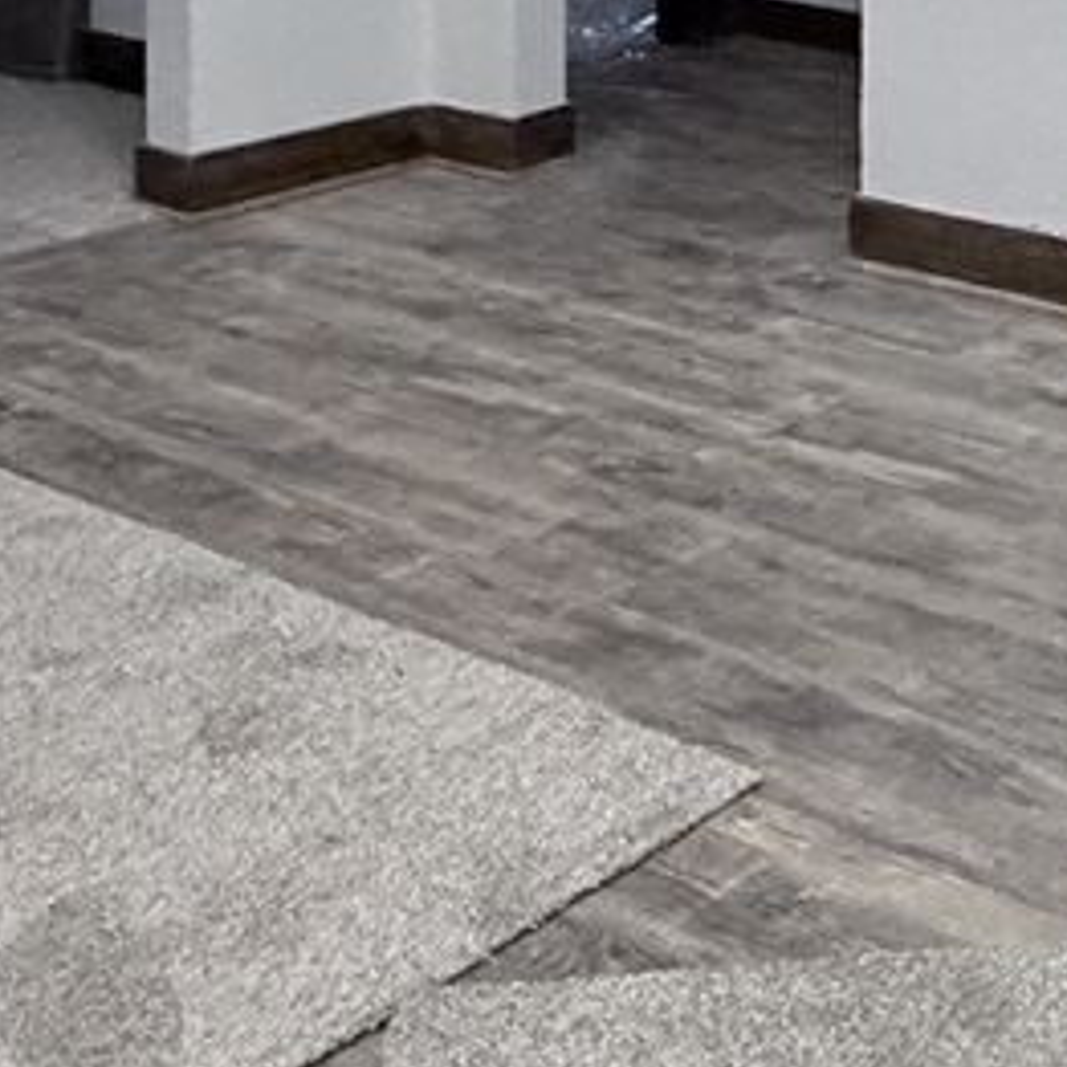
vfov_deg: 22.9
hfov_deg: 23.4
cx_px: 1254
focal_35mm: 68
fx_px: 2371
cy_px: -281
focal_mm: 2.22
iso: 500
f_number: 2.2
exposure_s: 1/60
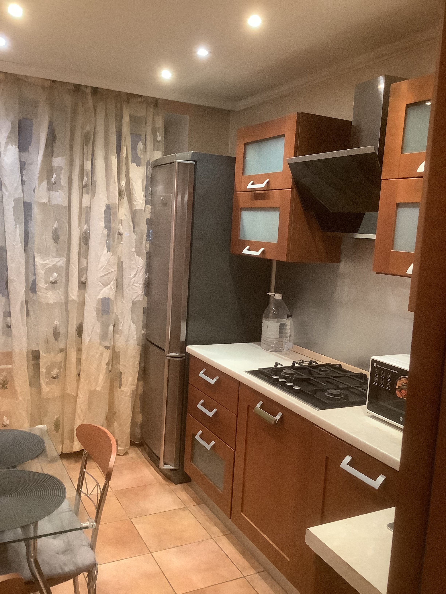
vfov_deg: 58.4
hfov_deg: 45.4
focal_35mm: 31
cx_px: 223
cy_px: 297
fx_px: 533
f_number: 2.4
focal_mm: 3.3
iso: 320
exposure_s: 1/33
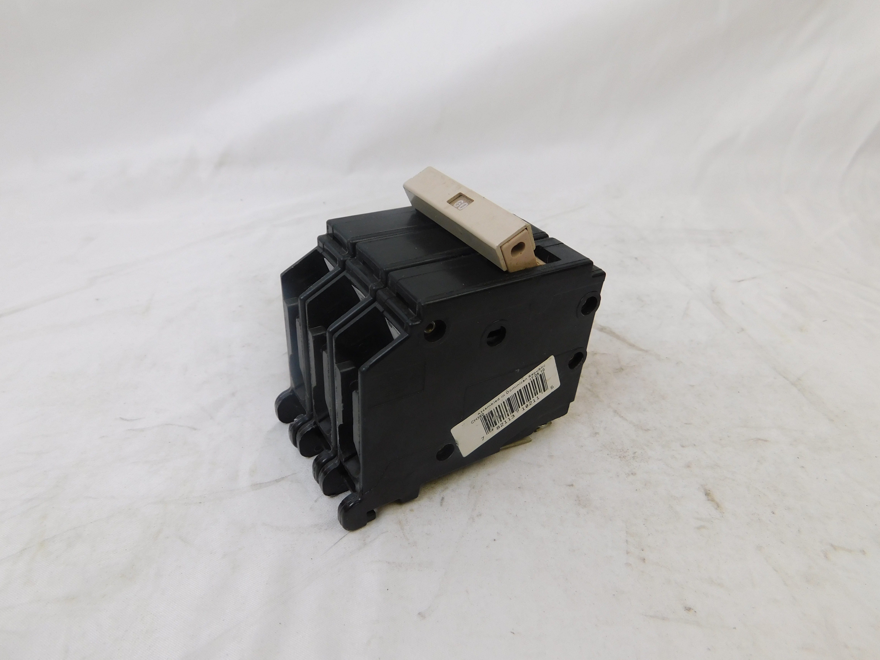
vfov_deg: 58.9
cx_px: 440
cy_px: 330
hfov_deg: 73.9
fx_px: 585
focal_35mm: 23
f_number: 3
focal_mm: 4
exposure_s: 1/40
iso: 125
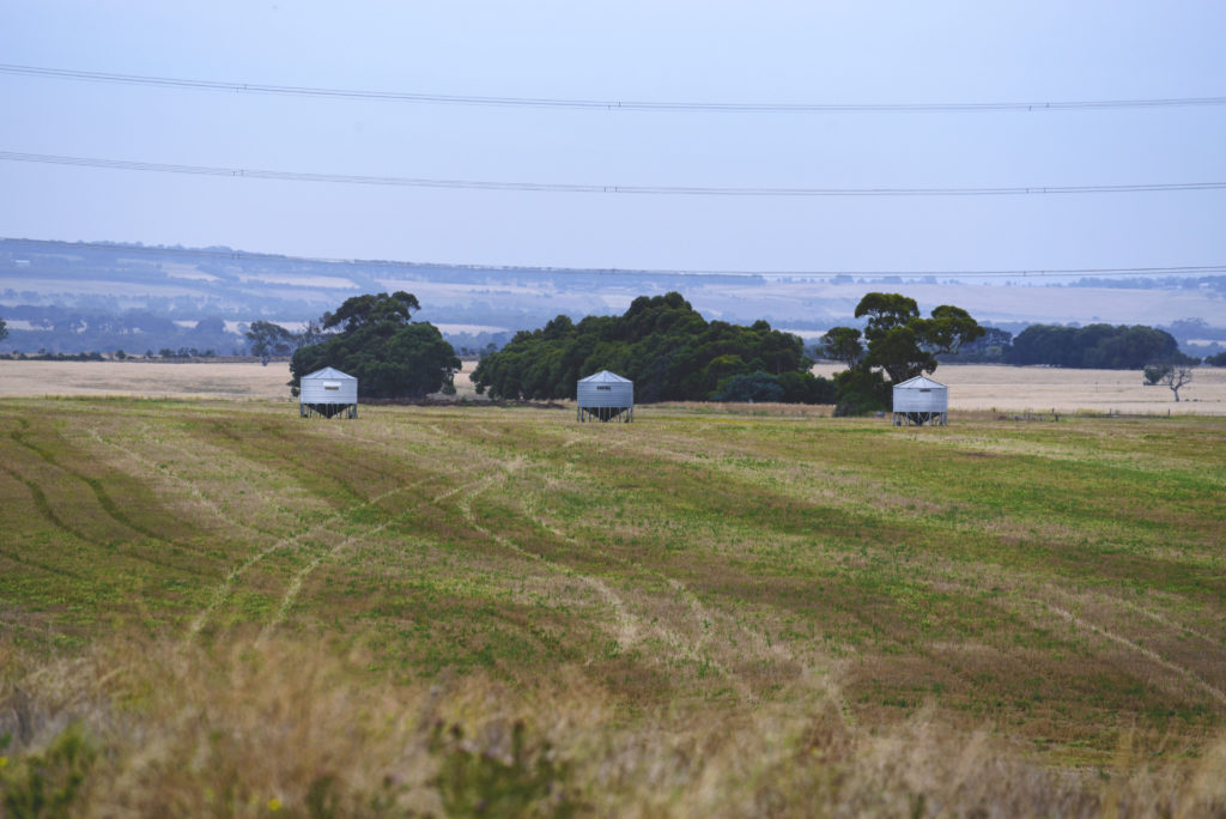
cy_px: 410
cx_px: 613
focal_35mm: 250
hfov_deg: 8.2
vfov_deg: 5.5
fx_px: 8518
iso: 400
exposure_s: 1/1600
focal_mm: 250
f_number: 7.1
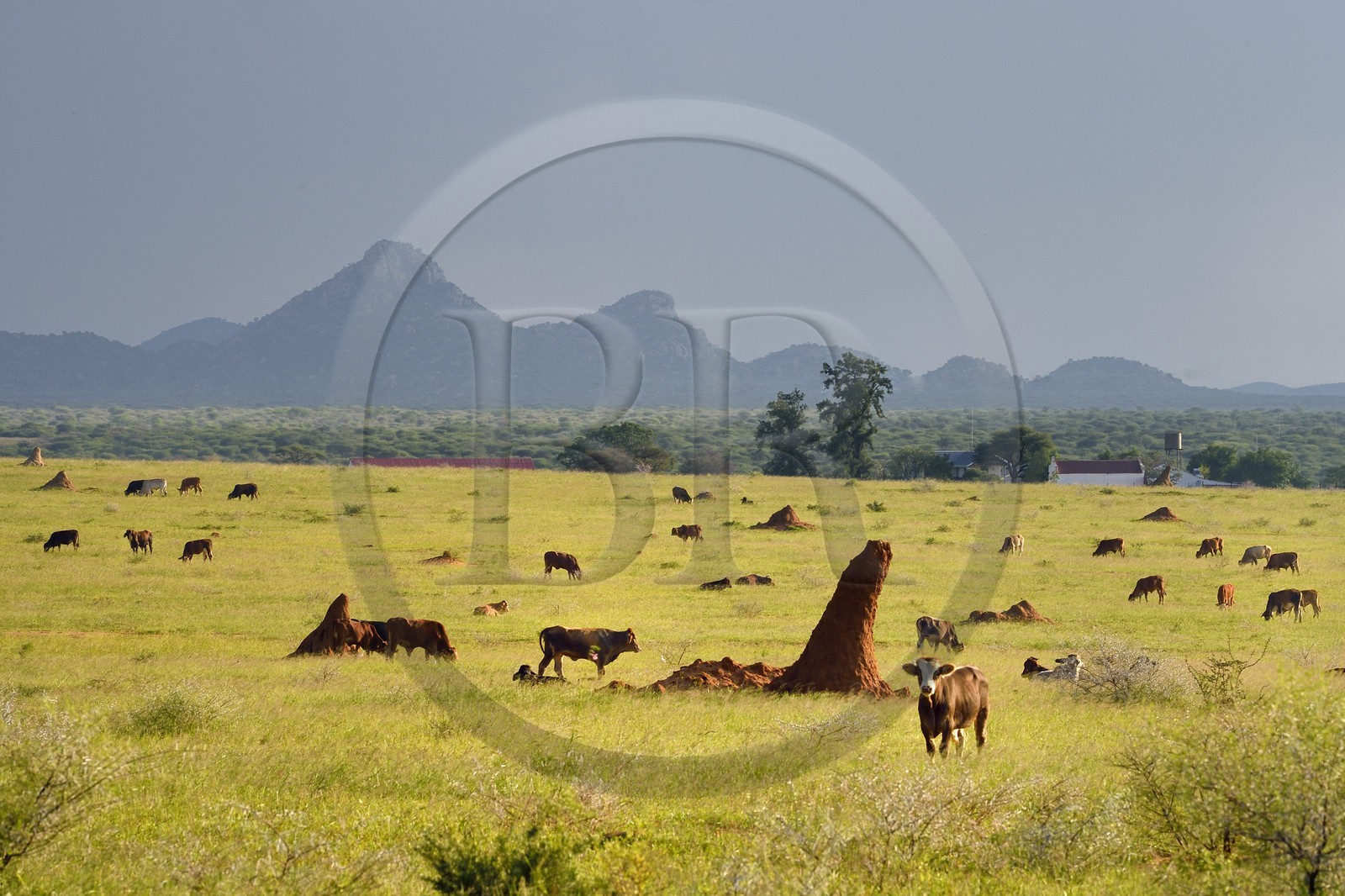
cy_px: 448
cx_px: 672
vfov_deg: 6.9
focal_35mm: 200
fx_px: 7470
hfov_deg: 10.3
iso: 200
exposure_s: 1/200
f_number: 13
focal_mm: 200
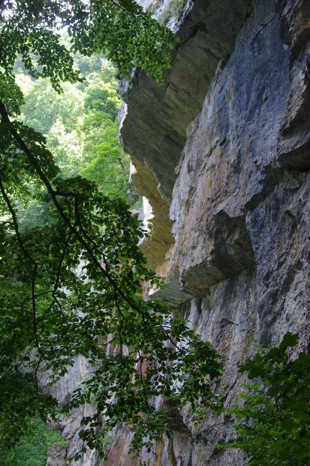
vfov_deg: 40.3
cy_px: 233
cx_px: 155
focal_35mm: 49
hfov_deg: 27.5
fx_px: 633
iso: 800
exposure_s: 1/60
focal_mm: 32.5
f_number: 6.3
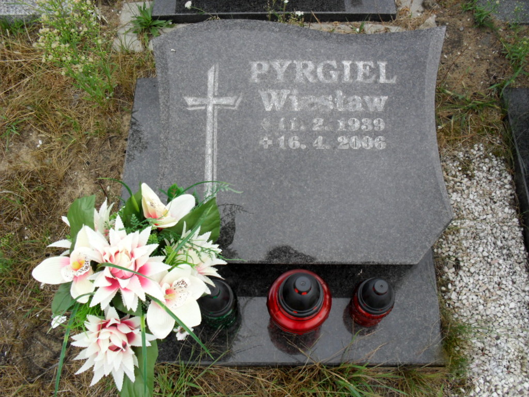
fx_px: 535
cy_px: 198
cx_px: 264
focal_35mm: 35
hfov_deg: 52.6
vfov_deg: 40.7
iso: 100
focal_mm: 6.3
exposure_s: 1/250
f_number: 3.2
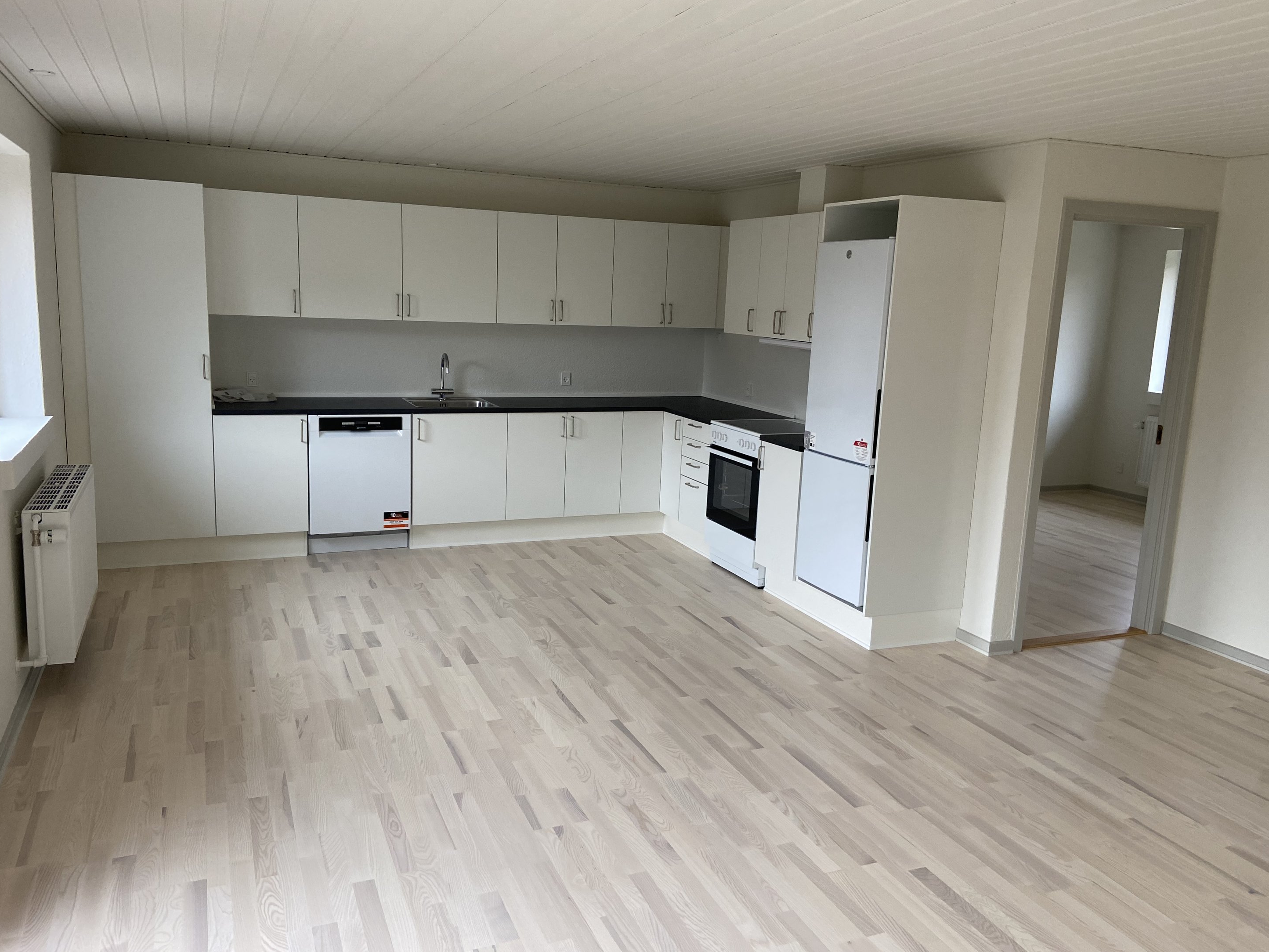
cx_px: 614
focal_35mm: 27
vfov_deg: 51.4
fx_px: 990
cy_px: 470
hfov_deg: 65.3
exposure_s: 1/107
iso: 125
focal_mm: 4.25
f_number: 1.8
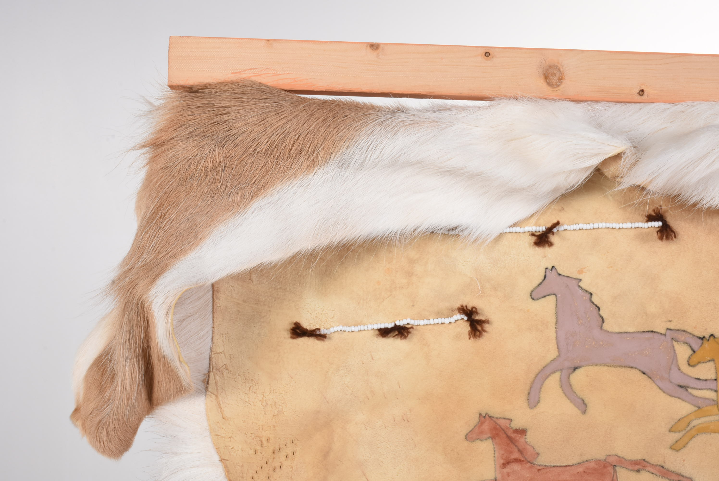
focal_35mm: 68
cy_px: 240
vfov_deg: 20.2
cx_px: 360
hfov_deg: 29.8
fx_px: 1349
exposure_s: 1/125
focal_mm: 45
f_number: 20
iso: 400
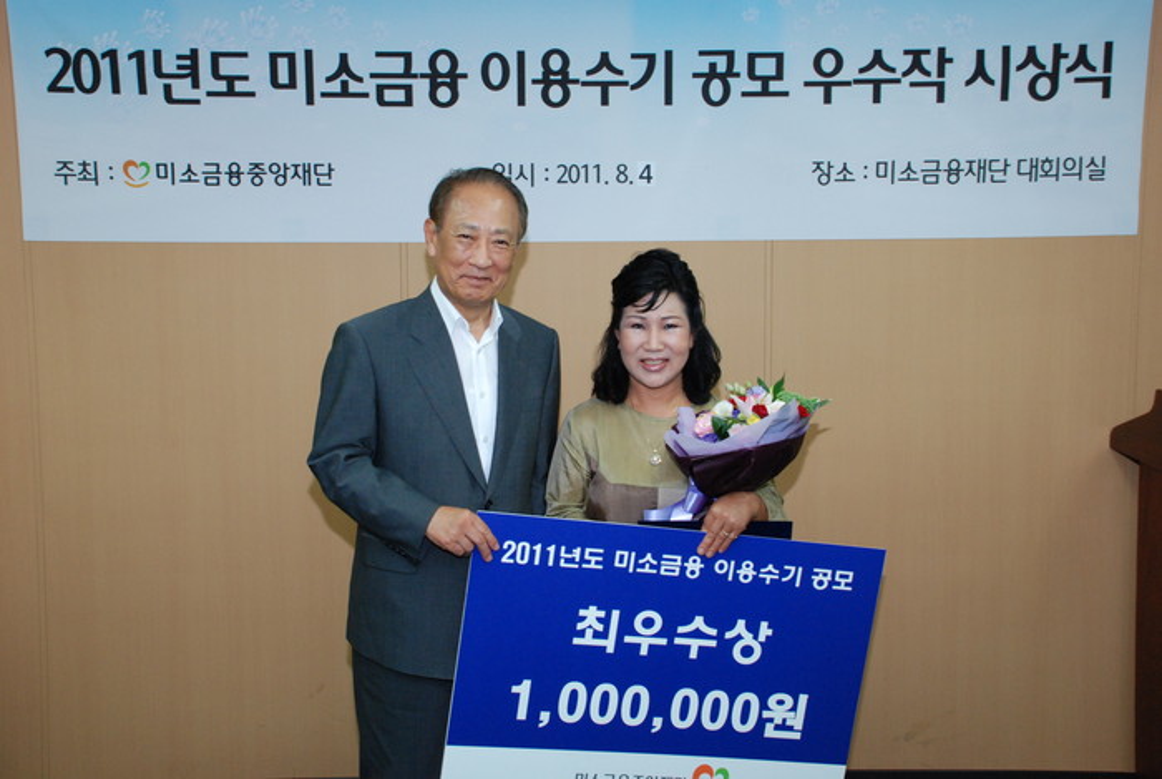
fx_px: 1358
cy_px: 390
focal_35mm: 42
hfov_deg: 46.3
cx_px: 581
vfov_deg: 32.0
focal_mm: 28
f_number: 5.6
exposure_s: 1/60
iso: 800
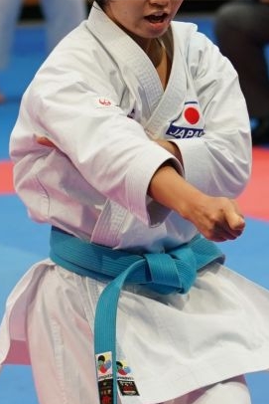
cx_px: 159
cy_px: 262
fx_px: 3471
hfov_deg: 4.4
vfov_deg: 6.6
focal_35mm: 310
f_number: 2.8
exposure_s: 1/400
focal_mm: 70
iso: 640
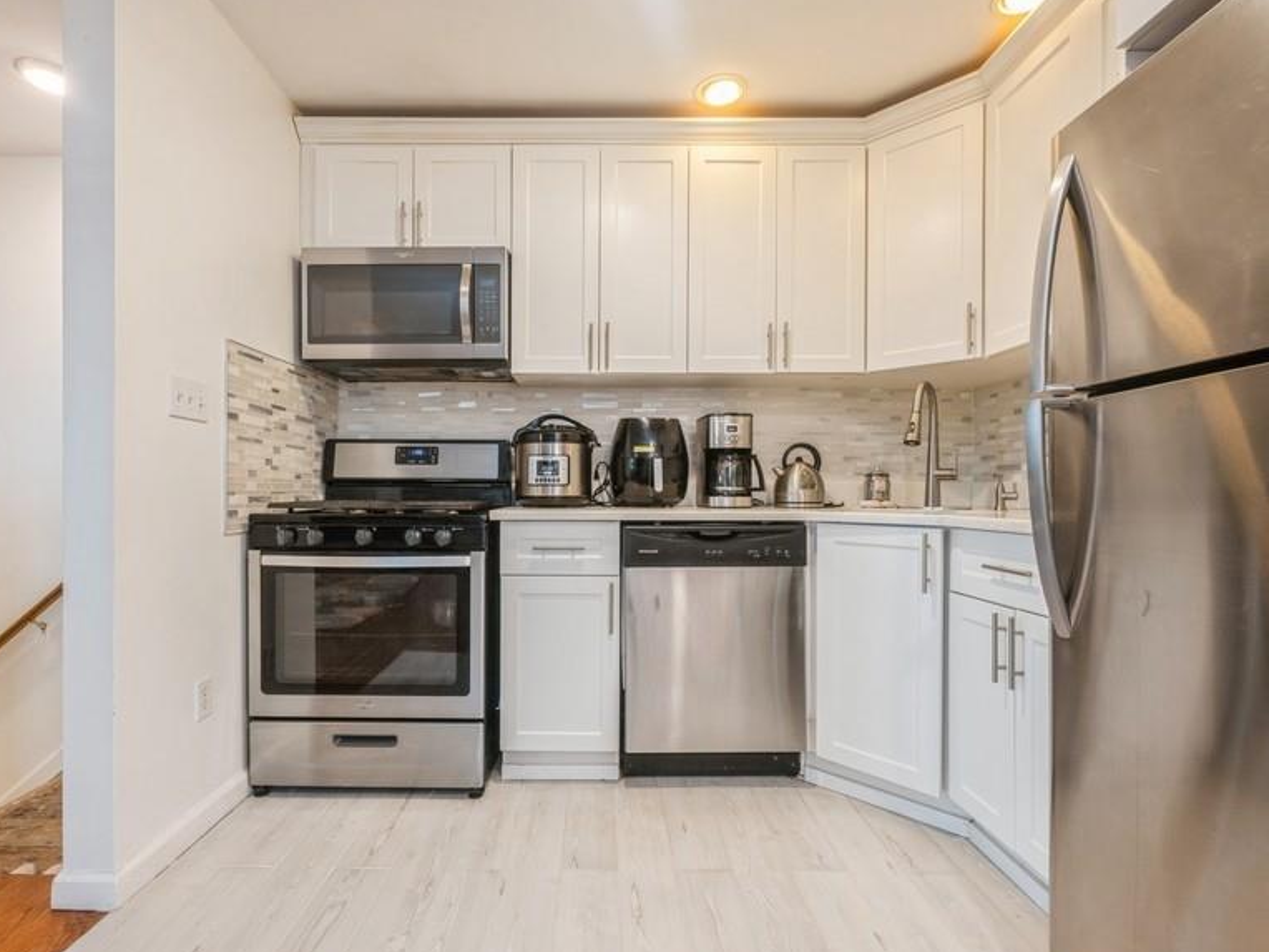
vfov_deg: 74.7
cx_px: 595
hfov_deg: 90.9
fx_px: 623
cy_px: 490
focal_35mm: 17
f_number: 11
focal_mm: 15
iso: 400
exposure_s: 1/6
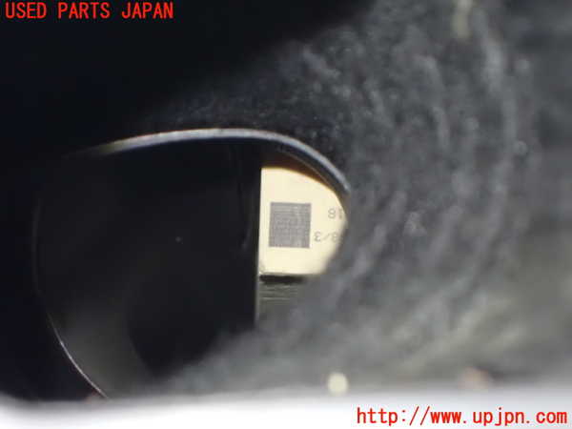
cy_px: 214
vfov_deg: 14.8
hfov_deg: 19.6
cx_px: 286
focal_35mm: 100
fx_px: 1652
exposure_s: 1/8
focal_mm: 18
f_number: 4.9
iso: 1600
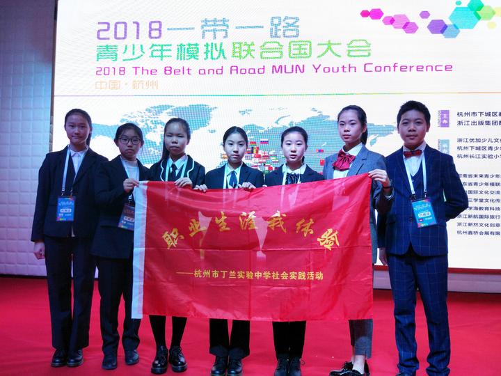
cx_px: 250
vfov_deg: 49.7
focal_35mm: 28
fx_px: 405
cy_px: 188
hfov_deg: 63.4
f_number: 2
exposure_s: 1/100
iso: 166
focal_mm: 4.26
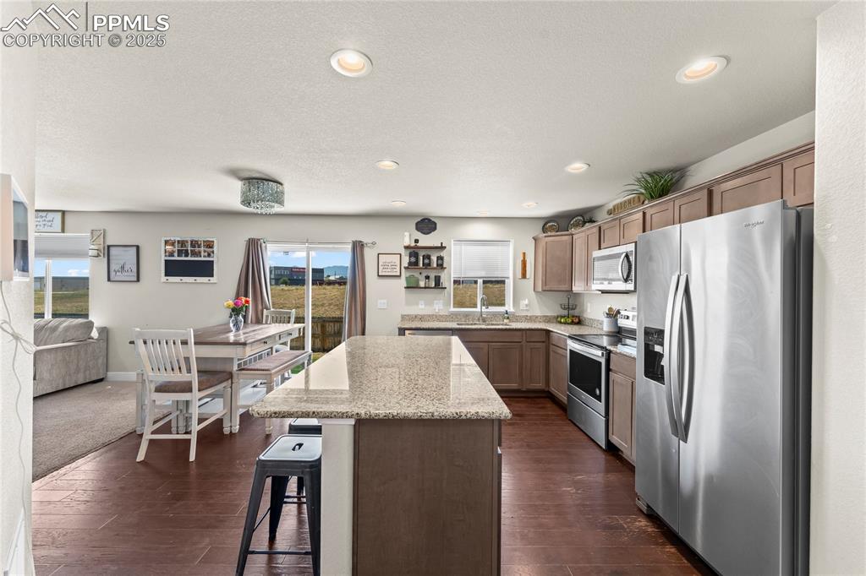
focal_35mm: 14
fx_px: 337
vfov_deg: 81.2
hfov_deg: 104.3
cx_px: 433
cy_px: 288
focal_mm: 14
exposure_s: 1/10
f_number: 8
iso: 500
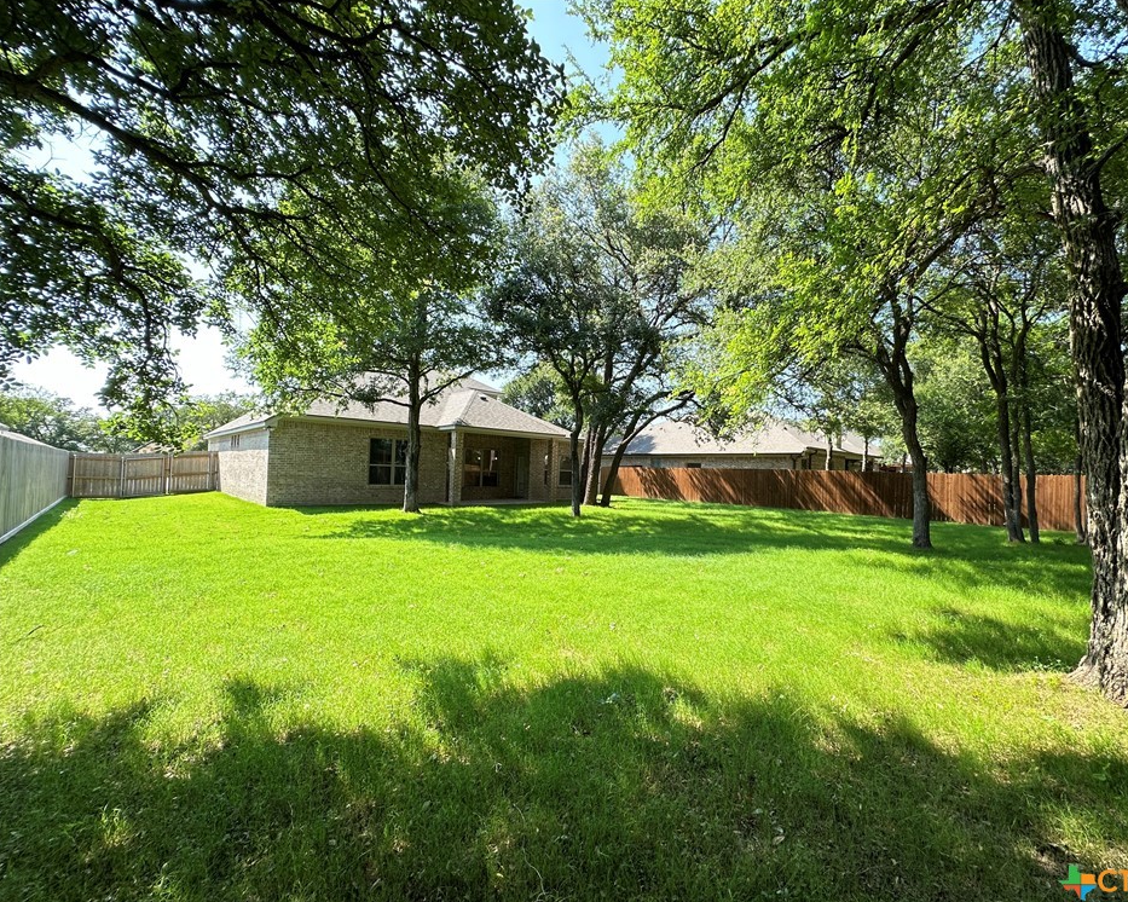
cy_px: 461
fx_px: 501
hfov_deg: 96.5
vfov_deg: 84.0
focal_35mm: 15
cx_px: 617
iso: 40
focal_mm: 2.22
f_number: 2.2
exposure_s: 1/278
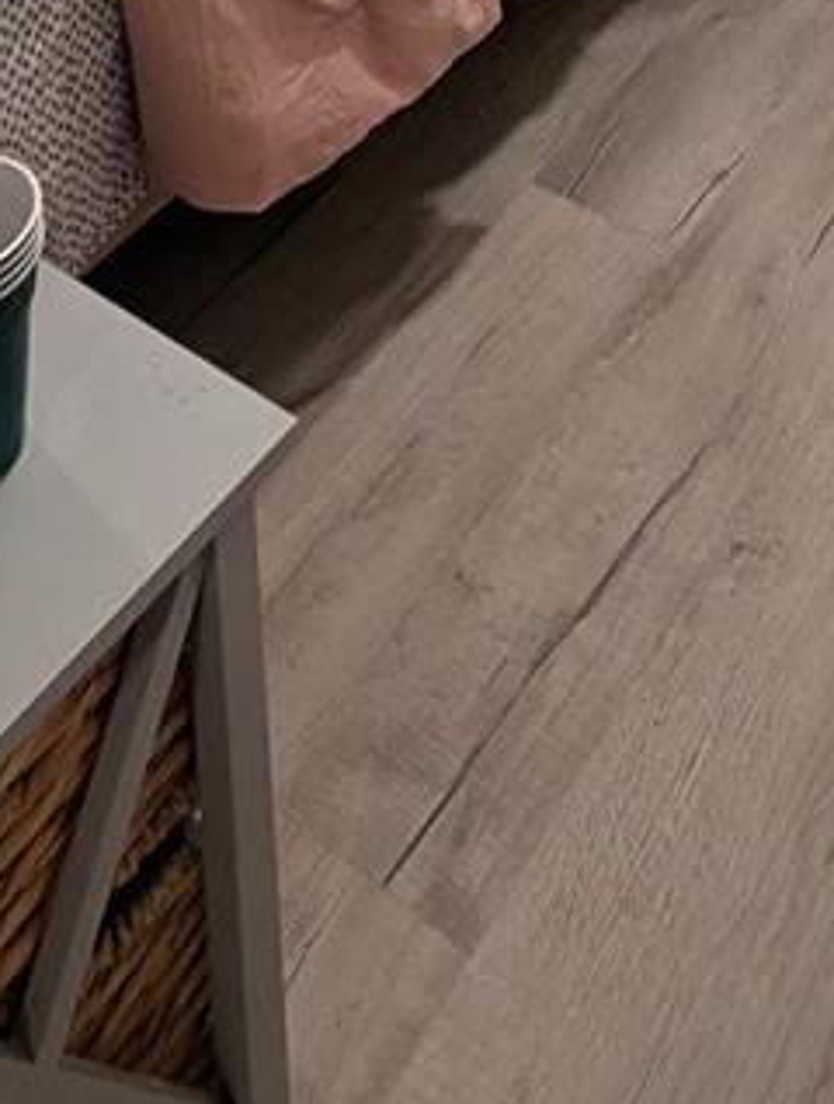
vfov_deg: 24.3
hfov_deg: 29.6
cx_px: 547
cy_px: -746
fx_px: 1568
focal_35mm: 49
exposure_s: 1/40
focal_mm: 1.95
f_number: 2.2
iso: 122
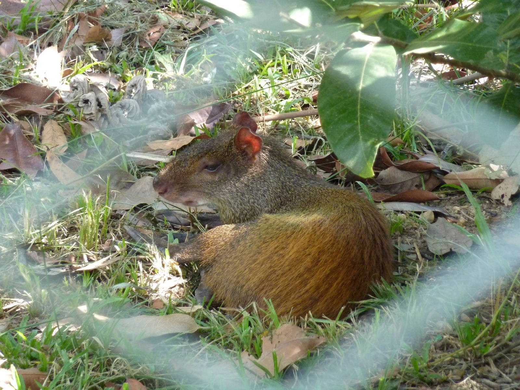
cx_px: 260
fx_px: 4507
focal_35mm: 300
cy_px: 195
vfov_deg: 5.0
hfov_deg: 6.6
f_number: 4.9
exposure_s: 1/100
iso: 400
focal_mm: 49.2
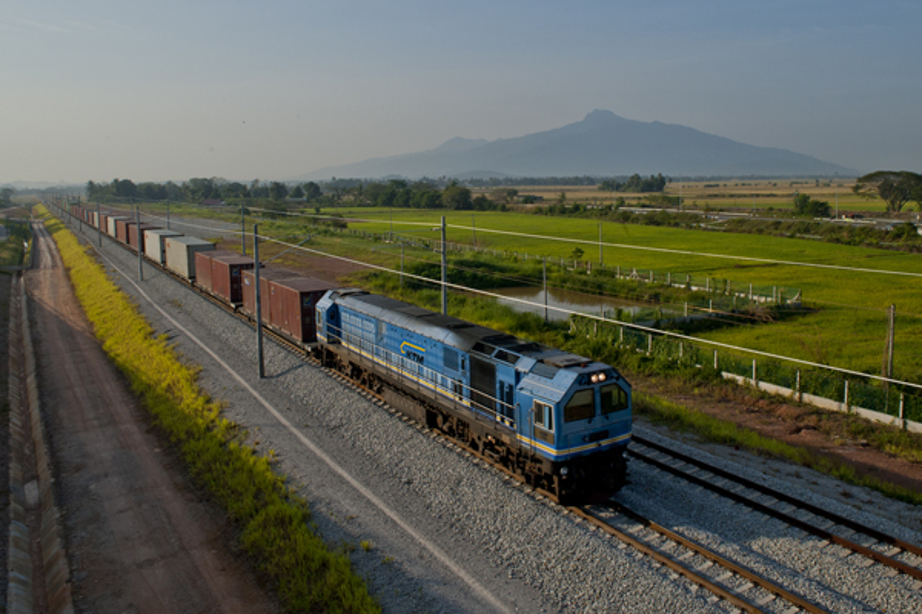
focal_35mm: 24
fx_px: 615
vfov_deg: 53.1
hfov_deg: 73.7
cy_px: 307
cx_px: 461
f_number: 16
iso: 640
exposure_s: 1/640
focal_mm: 24
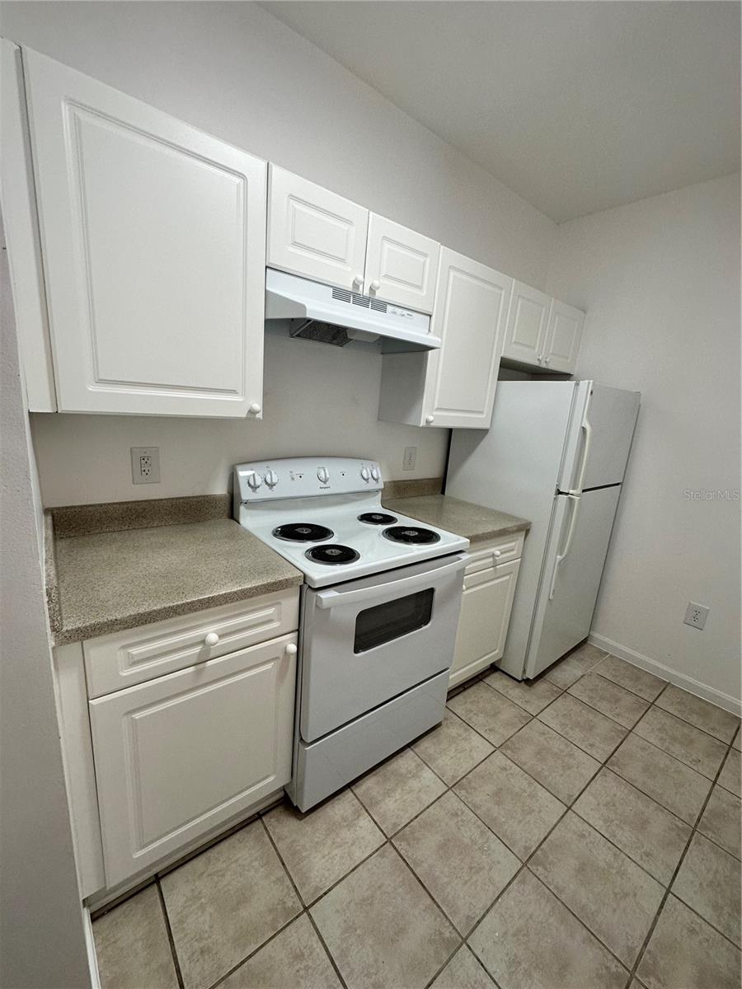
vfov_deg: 102.1
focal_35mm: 14
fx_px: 400
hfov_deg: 85.7
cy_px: 494
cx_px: 371
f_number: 2.2
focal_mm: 2.22
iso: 125
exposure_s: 1/120
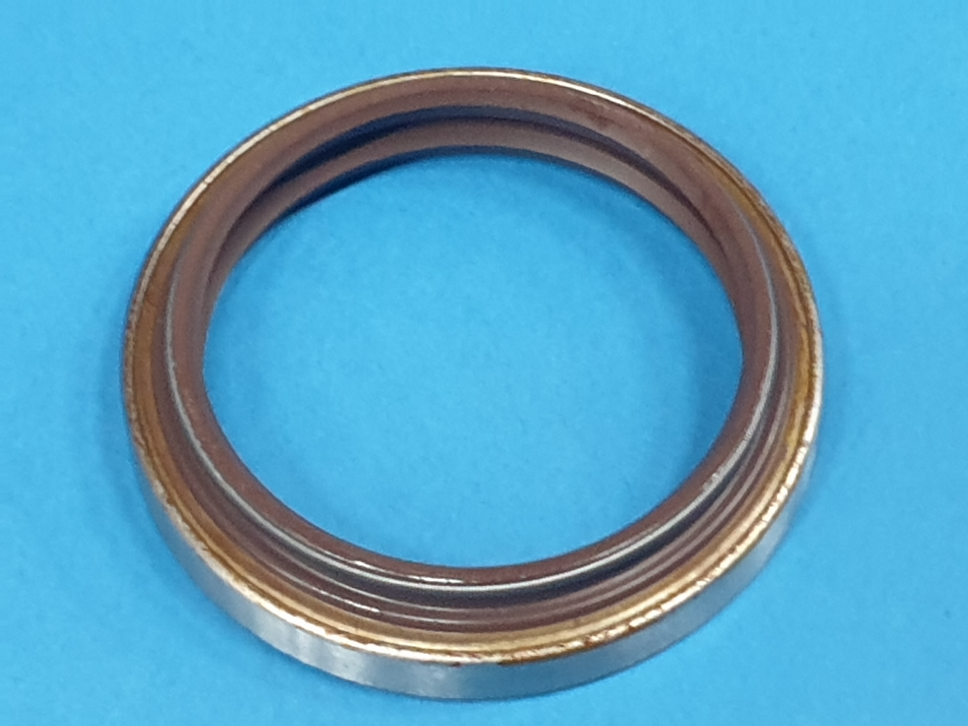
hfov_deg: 67.3
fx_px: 727
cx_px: 484
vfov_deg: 53.1
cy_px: 363
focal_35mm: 26
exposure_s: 1/25
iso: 320
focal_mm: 4.3
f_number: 1.5
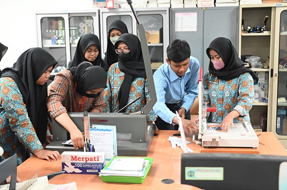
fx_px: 382
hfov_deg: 41.2
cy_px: 95
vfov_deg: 28.0
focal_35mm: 48
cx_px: 144
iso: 8000
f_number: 4
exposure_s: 1/60
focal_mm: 32
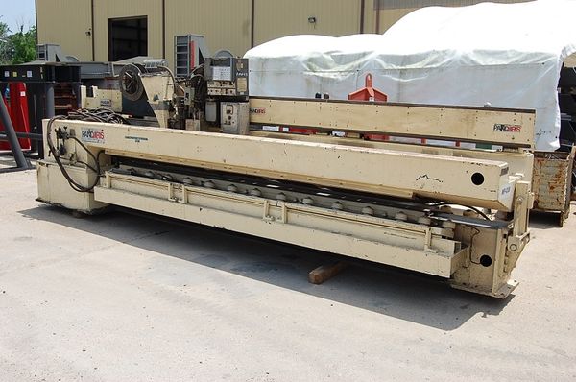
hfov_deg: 53.2
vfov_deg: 36.8
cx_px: 288
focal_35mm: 36
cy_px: 191
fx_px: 575
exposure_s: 1/320
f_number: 9
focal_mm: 24
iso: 200
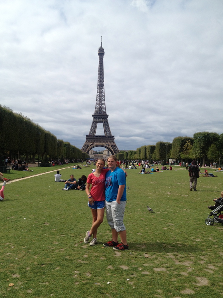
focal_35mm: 35
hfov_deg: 40.7
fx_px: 301
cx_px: 112
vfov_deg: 52.6
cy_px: 149
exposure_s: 1/2404
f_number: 2.4
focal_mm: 4.28
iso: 50
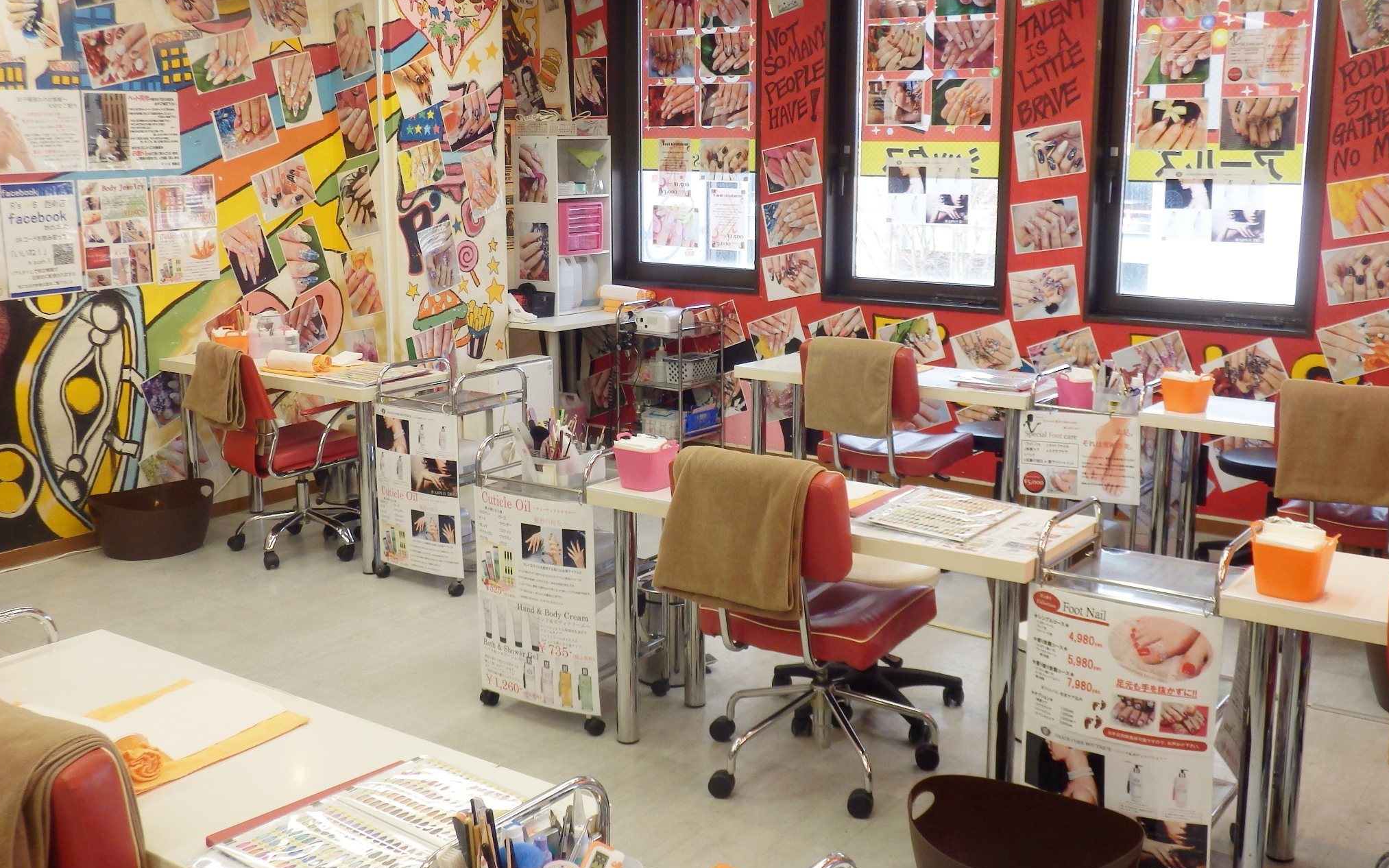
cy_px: 400
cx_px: 691
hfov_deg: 44.4
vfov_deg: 28.6
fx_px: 1703
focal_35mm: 45
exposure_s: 1/40
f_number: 4
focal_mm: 7.4
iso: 125
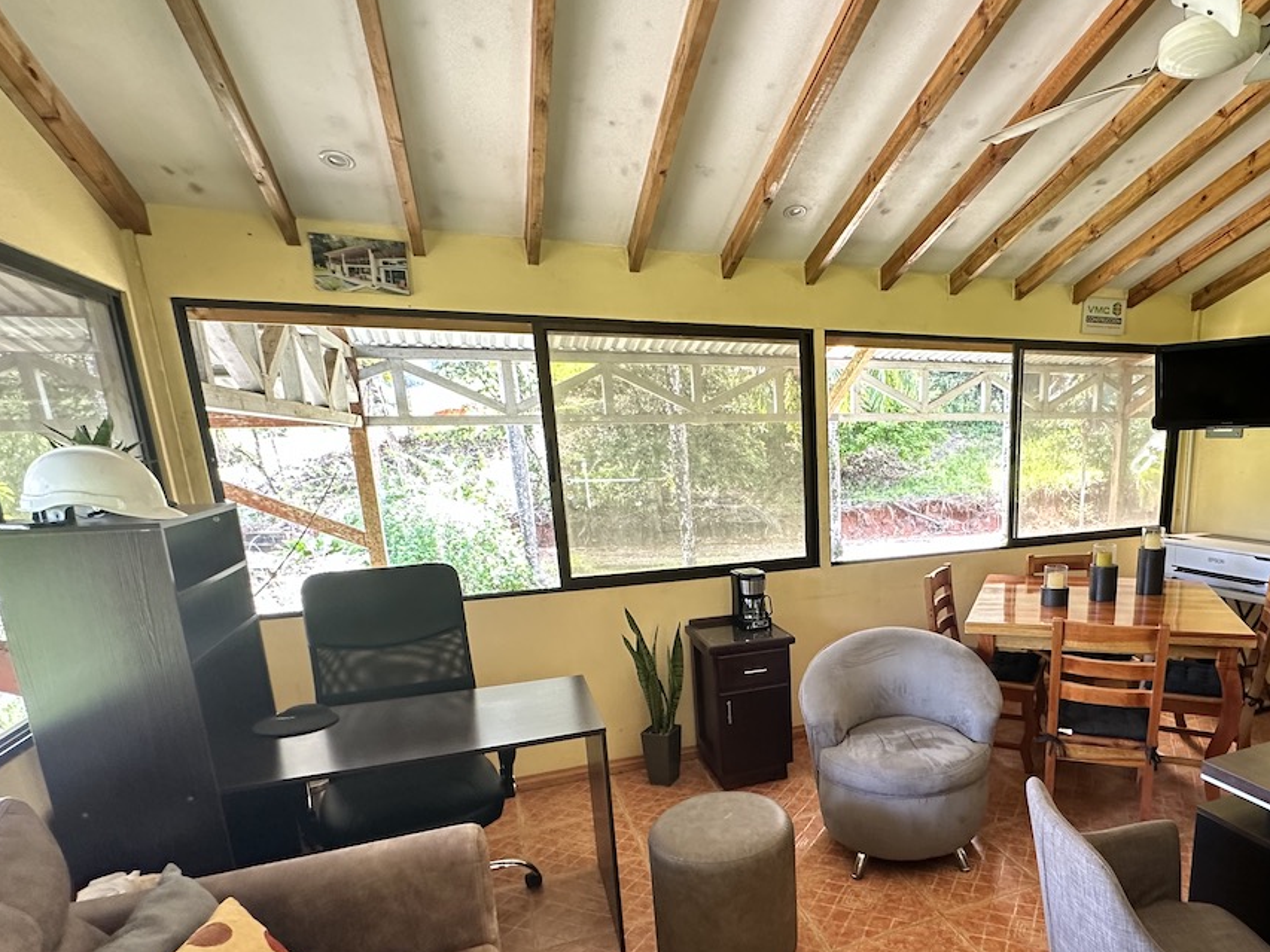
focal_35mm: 21
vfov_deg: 62.3
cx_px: 843
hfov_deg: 76.6
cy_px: 614
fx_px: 771
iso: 320
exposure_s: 1/66
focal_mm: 2.22
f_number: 2.2
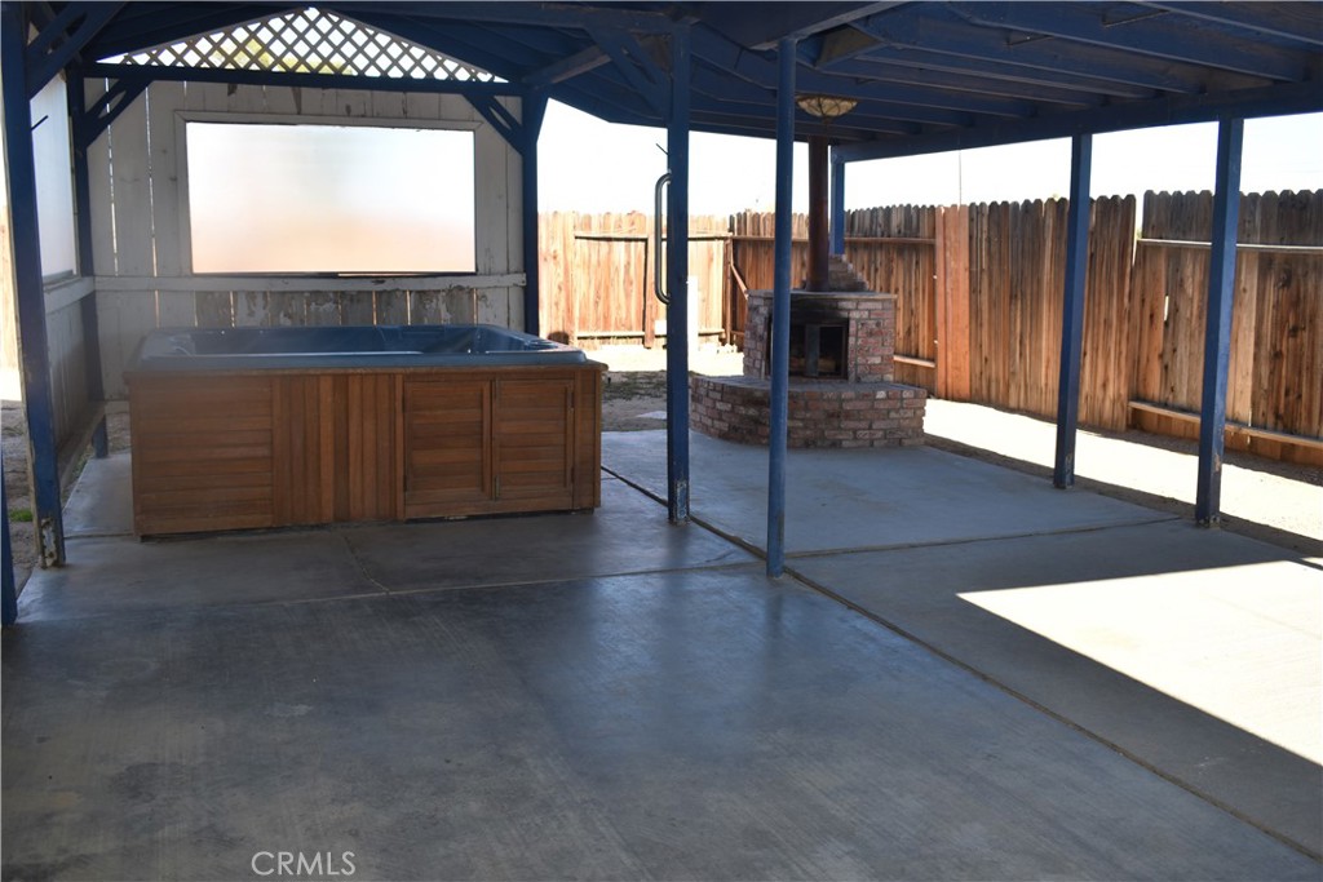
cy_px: 441
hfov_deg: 61.9
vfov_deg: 43.6
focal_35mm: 30
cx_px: 662
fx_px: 1103
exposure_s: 1/160
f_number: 6.3
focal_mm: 20
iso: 100
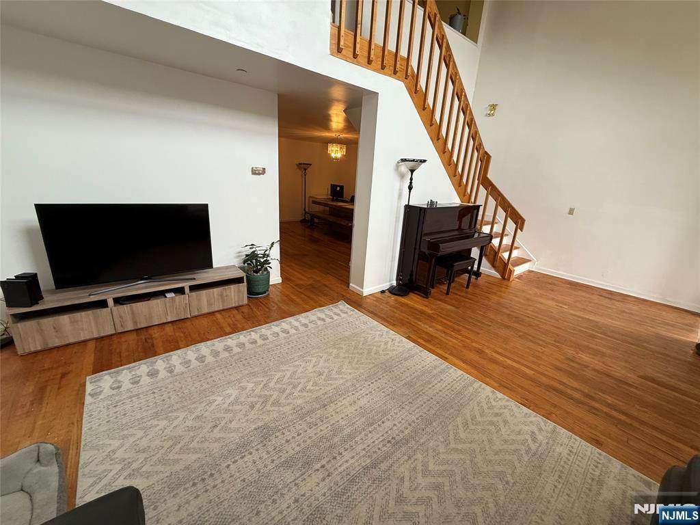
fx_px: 283
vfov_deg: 85.7
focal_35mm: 14
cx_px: 350
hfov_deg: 102.1
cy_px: 262
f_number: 2.2
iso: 125
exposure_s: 1/99
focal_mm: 2.22
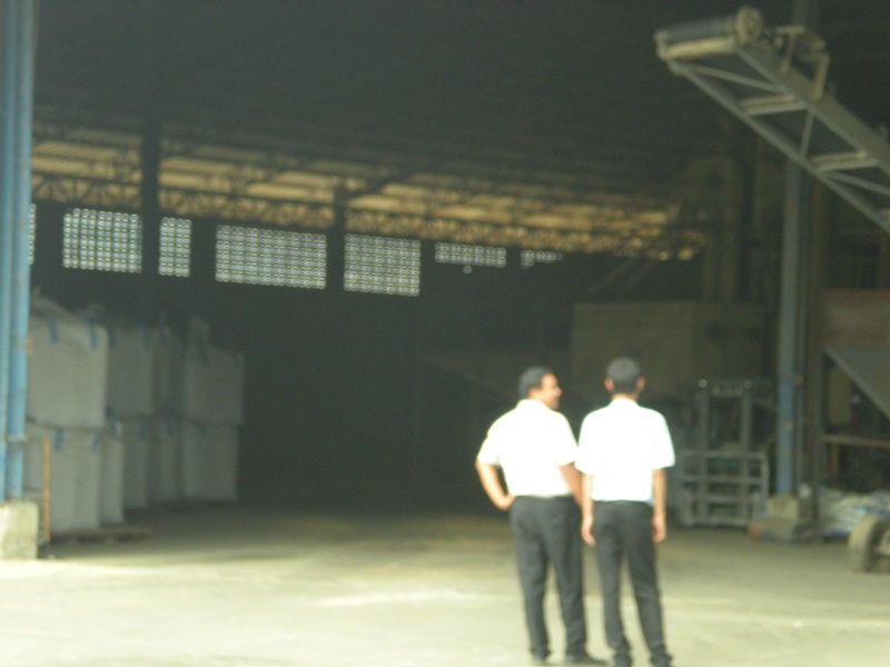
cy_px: 334
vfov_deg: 13.0
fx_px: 2931
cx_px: 445
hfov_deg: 17.3
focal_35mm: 114
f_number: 5.9
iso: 219
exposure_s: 1/60
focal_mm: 18.9
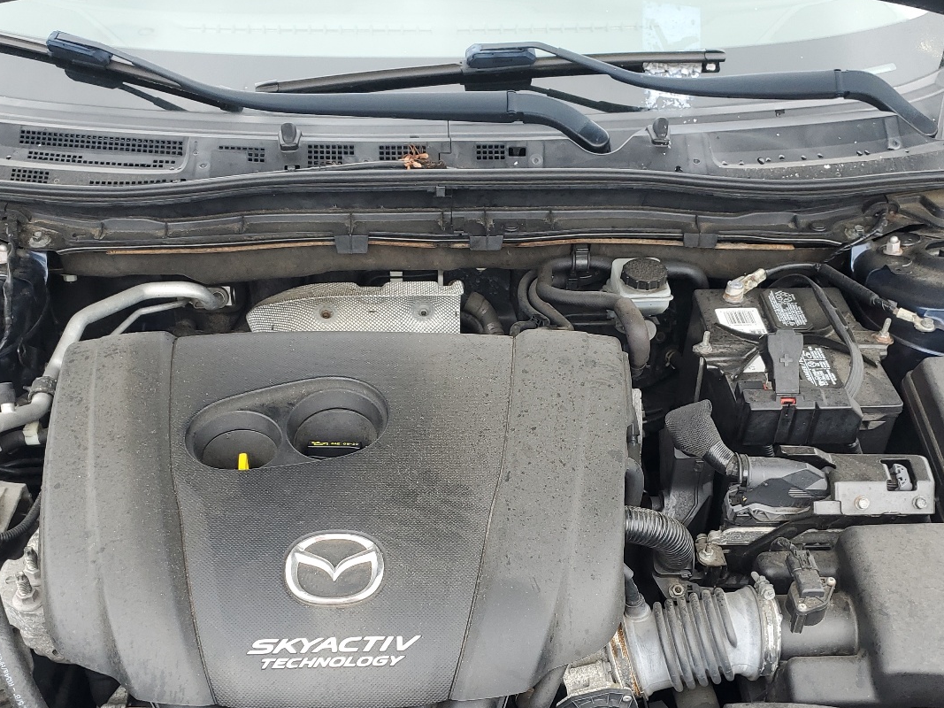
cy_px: 480
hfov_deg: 47.8
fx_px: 1063
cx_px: 429
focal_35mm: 39
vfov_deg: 36.4
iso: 50
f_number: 1.5
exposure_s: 1/189
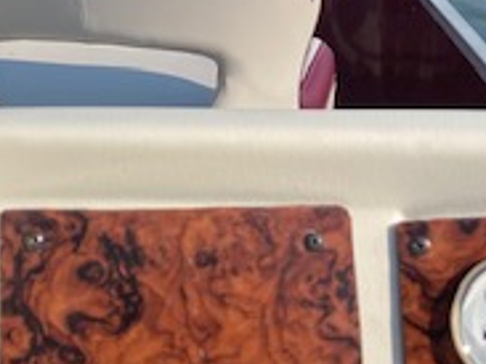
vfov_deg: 14.7
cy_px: -37
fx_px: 1375
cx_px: -29
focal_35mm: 98
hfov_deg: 19.3
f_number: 1.8
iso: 20
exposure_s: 1/2404
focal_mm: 3.99
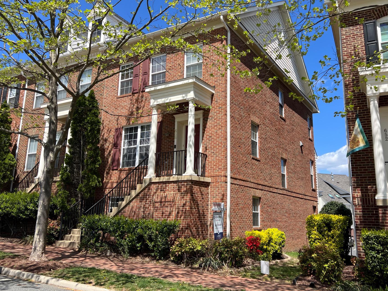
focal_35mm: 31
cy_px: 138
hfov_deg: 58.2
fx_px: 347
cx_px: 219
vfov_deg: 45.4
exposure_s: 1/3165
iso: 50
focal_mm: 5.7
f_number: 1.5
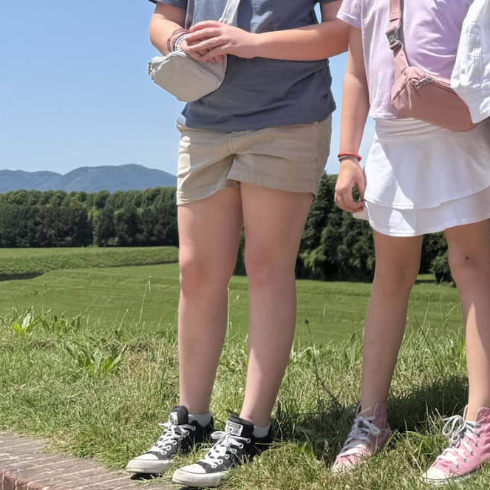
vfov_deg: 26.1
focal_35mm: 64
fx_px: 1025
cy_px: 64
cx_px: 564
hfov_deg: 24.7
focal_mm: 6.76
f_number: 1.78
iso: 80
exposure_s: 1/4310
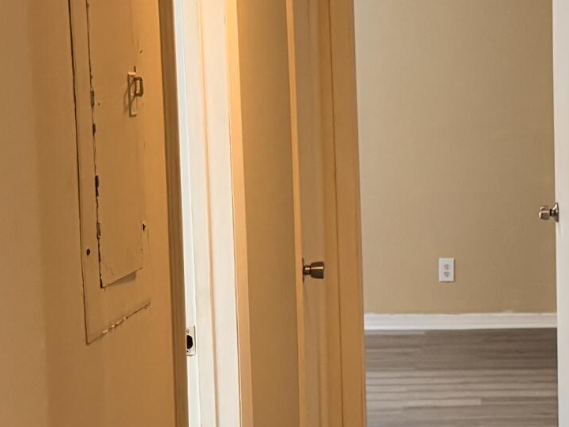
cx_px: 504
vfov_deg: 14.8
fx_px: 1644
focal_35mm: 100
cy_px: 221
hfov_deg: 19.3
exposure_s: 1/40
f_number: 1.78
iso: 640
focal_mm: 6.76
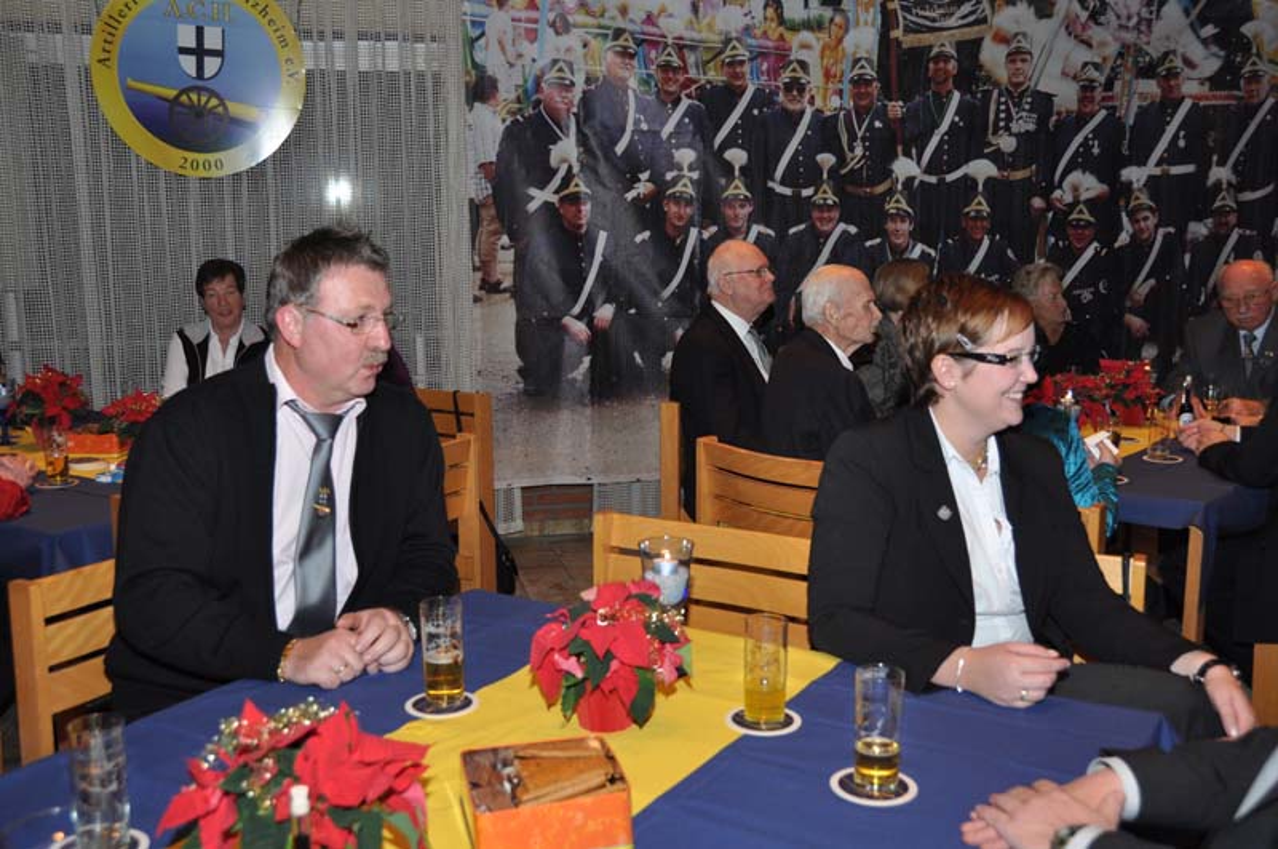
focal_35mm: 36
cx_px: 639
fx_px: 1276
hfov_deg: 53.2
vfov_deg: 36.8
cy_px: 424
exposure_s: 1/60
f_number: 4
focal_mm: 24
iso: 560
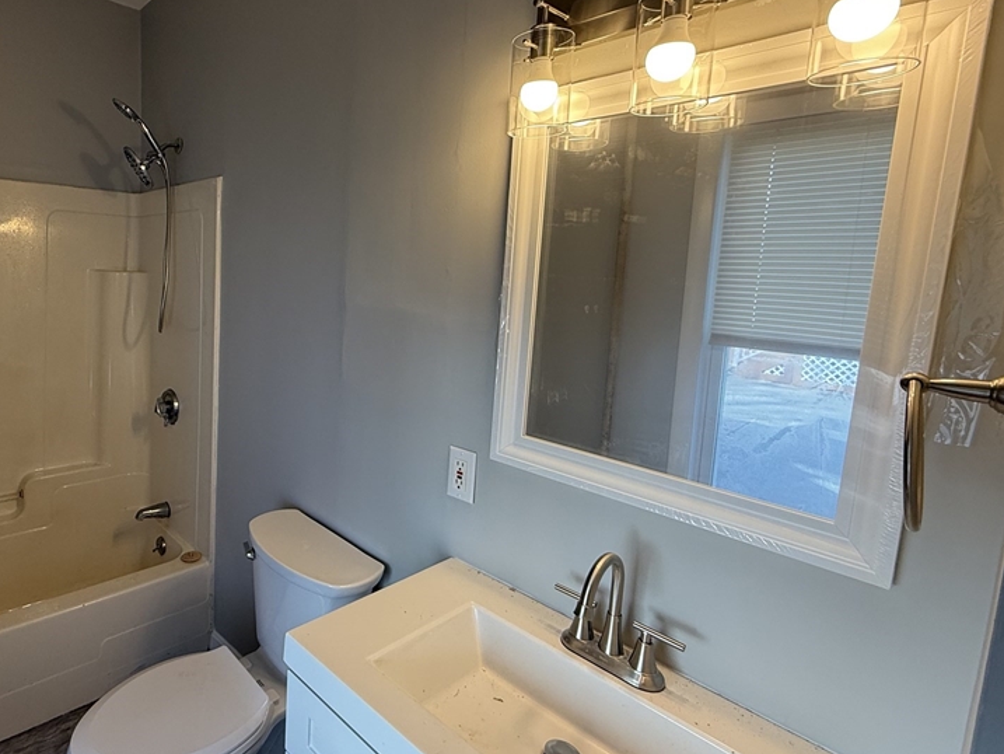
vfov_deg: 65.8
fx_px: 580
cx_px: 316
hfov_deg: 78.5
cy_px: 341
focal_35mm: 20
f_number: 2.2
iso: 125
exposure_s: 1/120
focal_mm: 2.22
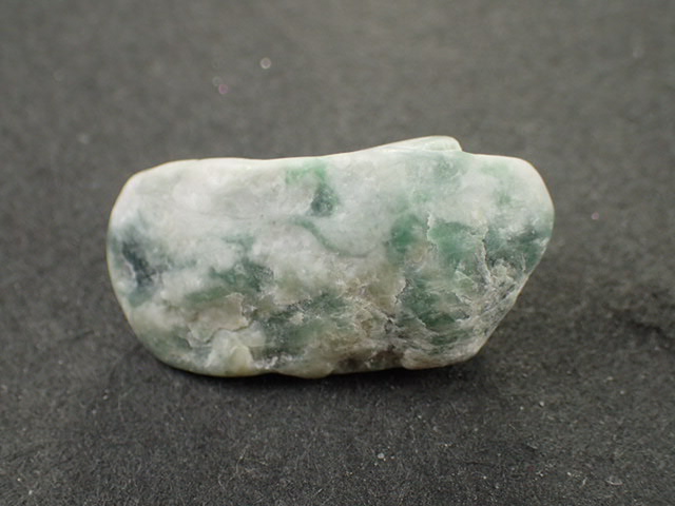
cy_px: 253
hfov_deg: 29.8
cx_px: 338
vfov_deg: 22.6
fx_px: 1267
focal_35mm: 65
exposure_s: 1/250
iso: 250
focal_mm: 11.78
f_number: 3.8
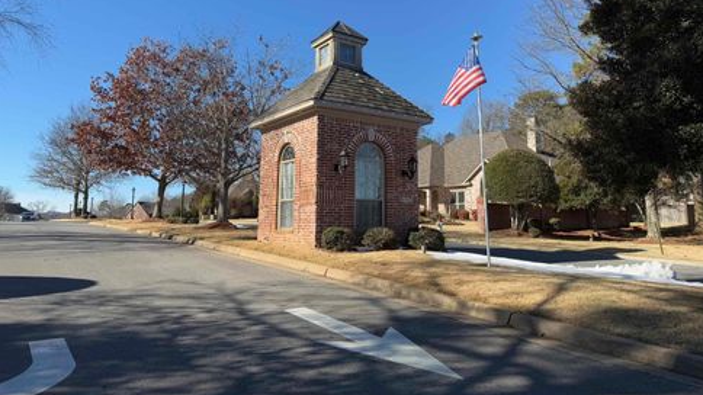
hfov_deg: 69.9
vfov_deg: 42.5
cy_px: 146
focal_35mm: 27
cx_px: 360
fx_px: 503
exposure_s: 1/3425
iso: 80
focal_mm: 6.76
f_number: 1.78
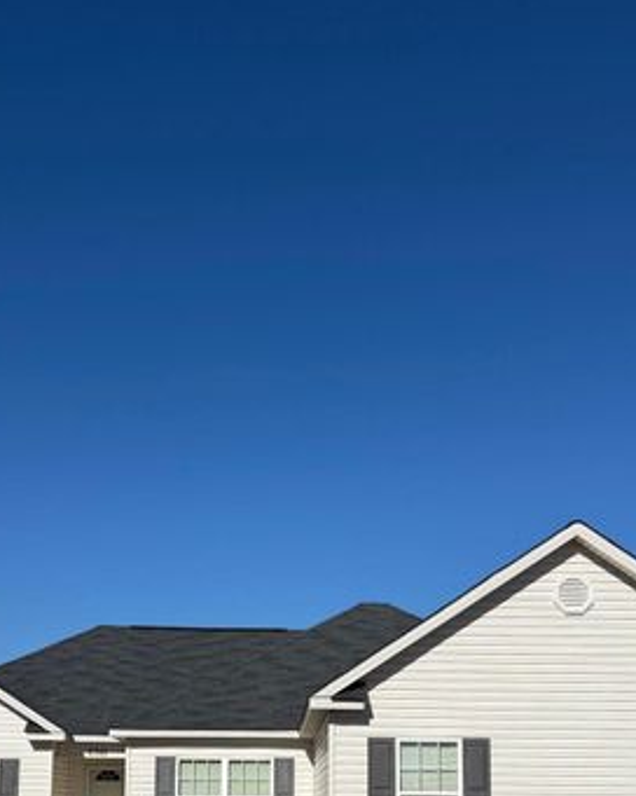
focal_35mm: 46
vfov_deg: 38.0
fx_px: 1082
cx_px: 330
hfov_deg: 32.7
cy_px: 694
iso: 80
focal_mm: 6.76
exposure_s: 1/10309
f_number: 1.78
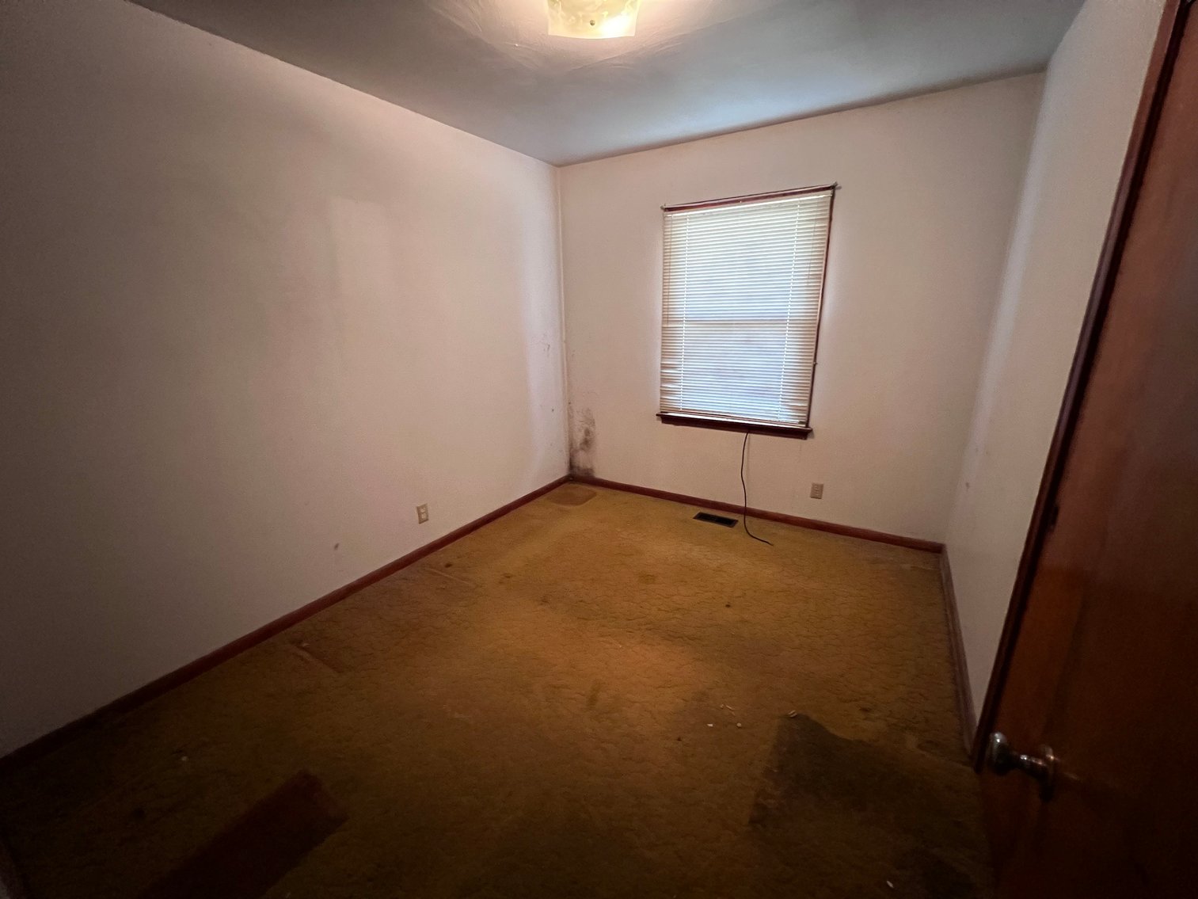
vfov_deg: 89.9
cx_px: 599
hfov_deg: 106.2
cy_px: 450
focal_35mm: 13
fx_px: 450
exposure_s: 1/60
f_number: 1.8
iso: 1000
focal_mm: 1.57
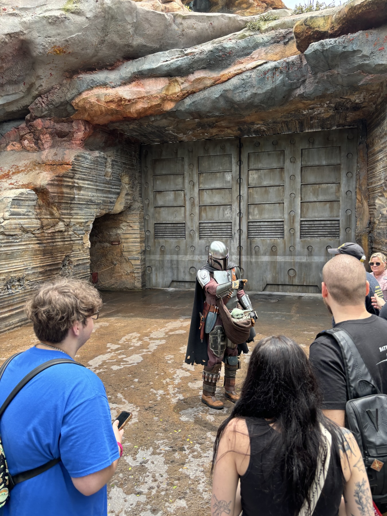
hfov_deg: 53.1
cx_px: 194
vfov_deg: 67.3
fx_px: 388
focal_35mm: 26
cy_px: 258
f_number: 1.6
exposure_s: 1/550
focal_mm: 5.96
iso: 50
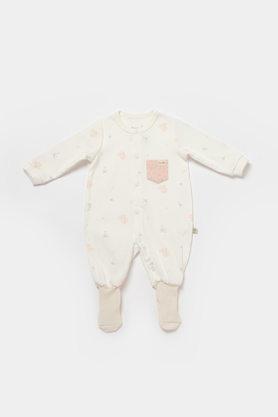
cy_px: 208
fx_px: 625
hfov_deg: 25.1
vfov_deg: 36.9
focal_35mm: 54
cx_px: 139
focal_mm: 35.8
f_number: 13
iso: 125
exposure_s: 1/125
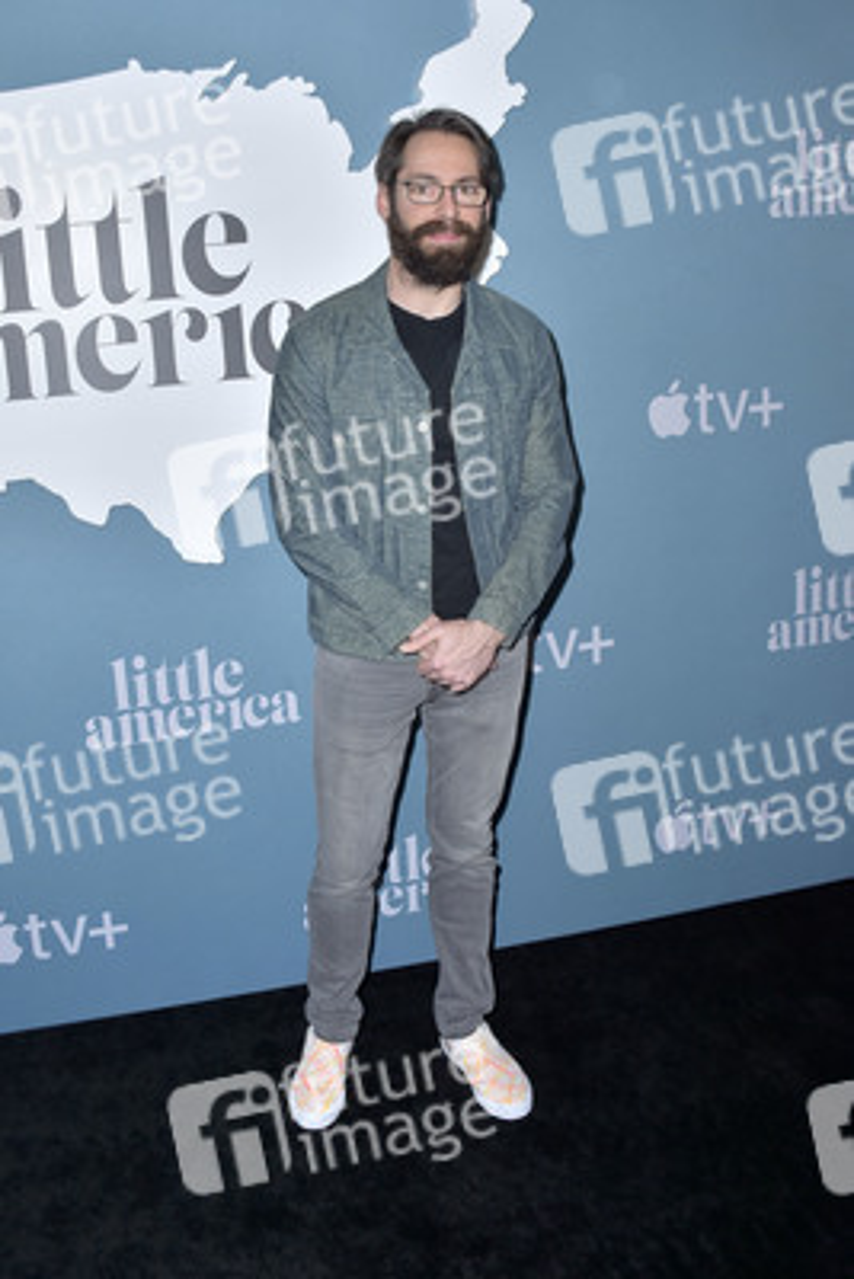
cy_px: 640
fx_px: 995
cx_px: 427
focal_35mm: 28
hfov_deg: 46.4
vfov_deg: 65.5
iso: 320
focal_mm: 28
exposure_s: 1/250
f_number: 7.1
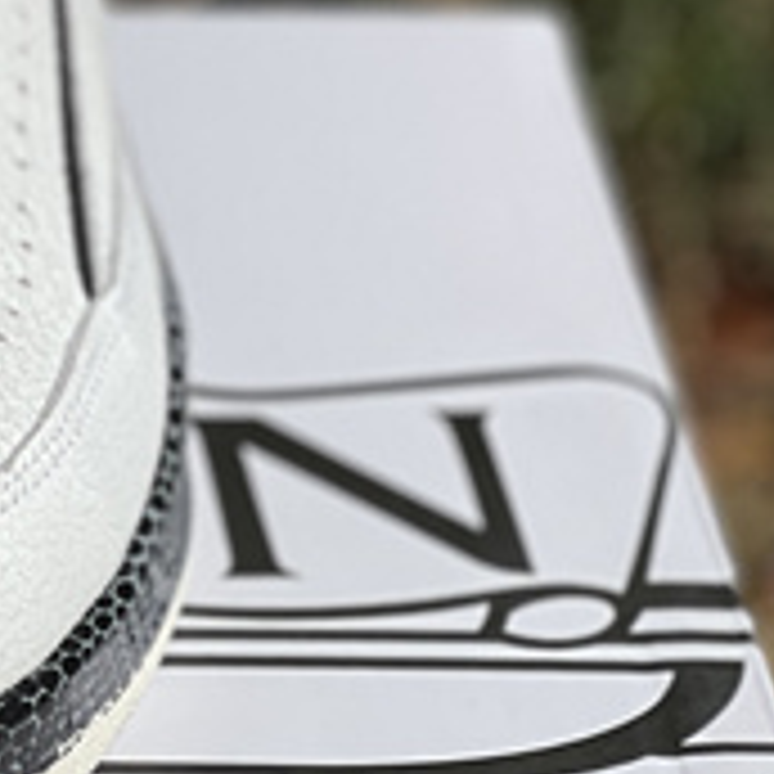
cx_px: -860
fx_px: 6172
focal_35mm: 244
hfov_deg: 6.9
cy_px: -70
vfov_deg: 7.1
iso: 32
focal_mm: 7.5
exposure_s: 1/3922
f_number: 2.2
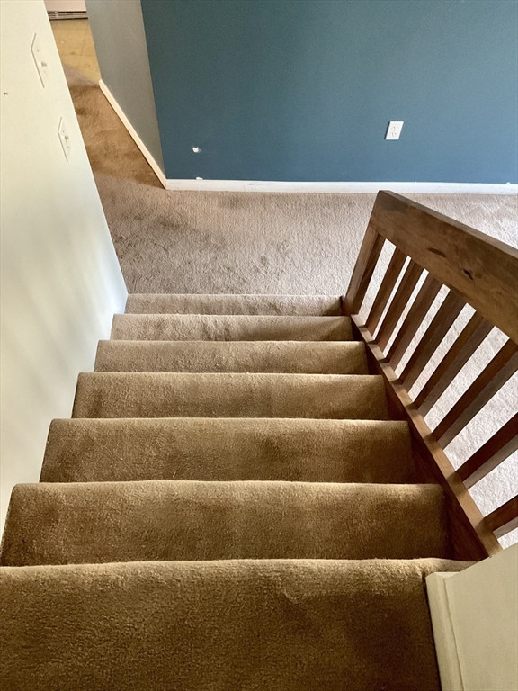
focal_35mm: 29
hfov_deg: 48.2
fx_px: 579
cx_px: 259
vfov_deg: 61.7
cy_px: 346
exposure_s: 1/30
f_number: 1.8
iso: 320
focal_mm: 3
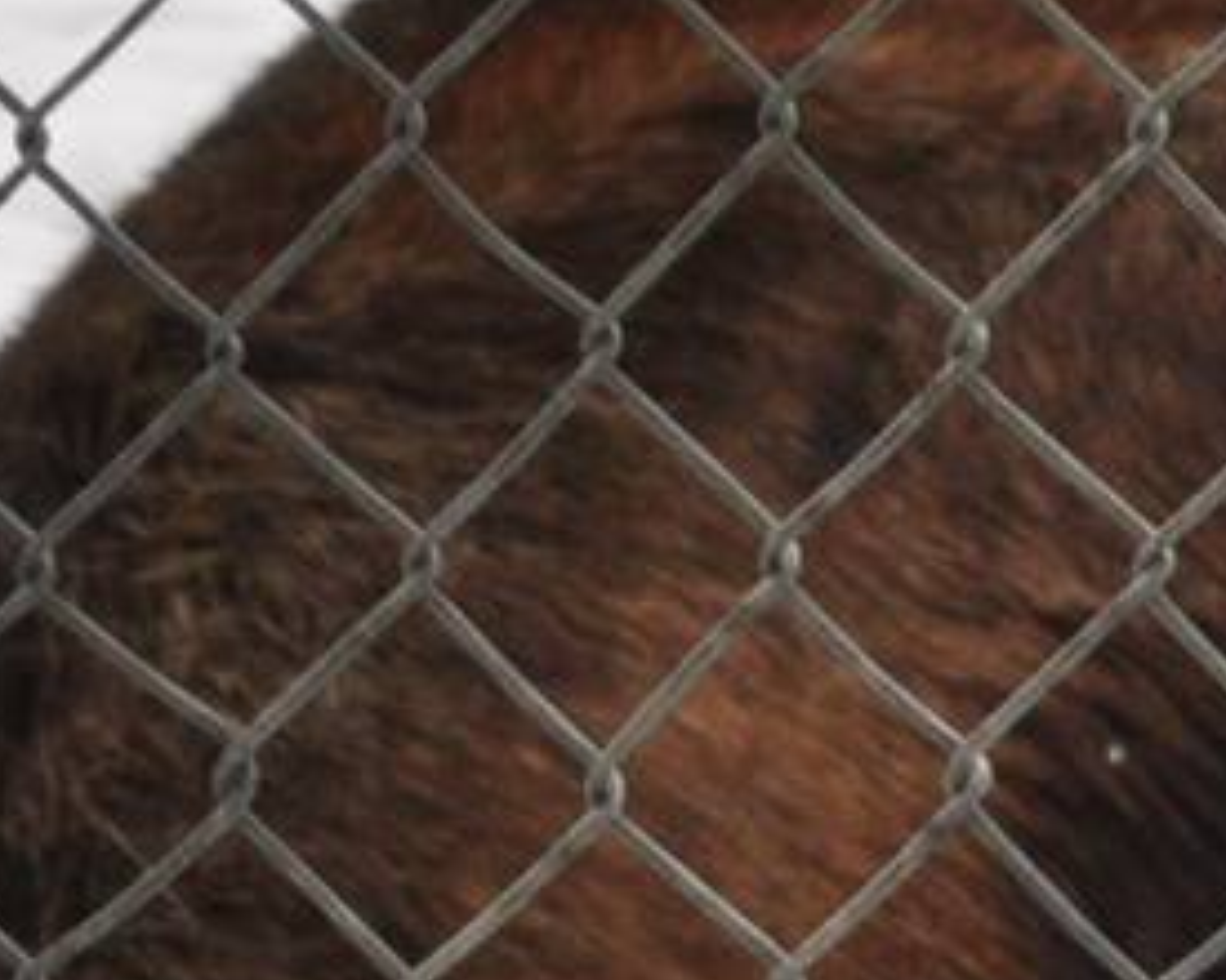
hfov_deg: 1.7
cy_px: -27
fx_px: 40121
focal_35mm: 1106
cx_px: 2679
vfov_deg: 1.4
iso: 400
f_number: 10
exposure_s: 1/200
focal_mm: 135
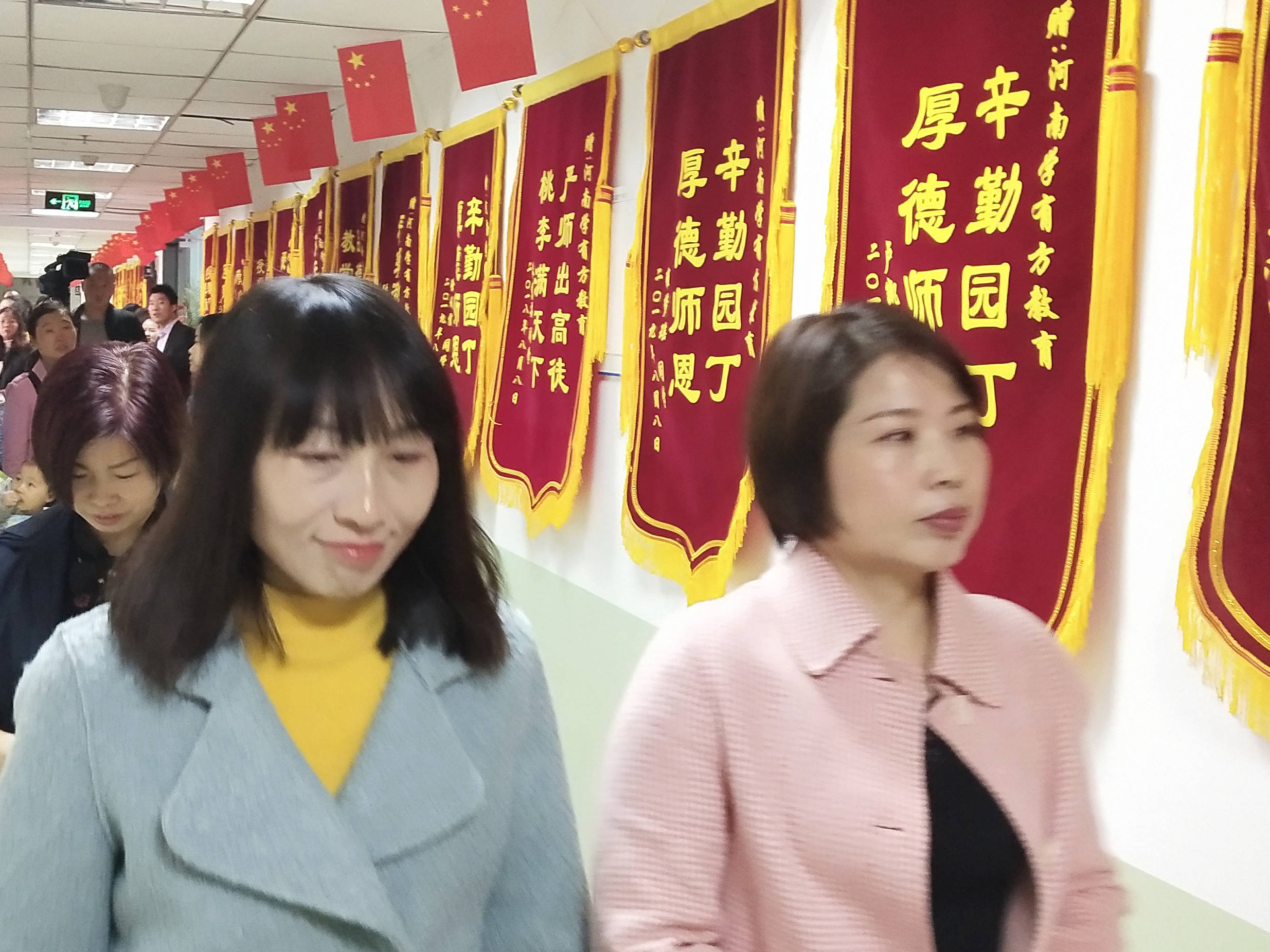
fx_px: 1797
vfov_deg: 29.7
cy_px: 439
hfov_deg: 38.7
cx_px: 499
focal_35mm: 49
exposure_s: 1/33.3
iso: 408
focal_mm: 3.95
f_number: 1.8
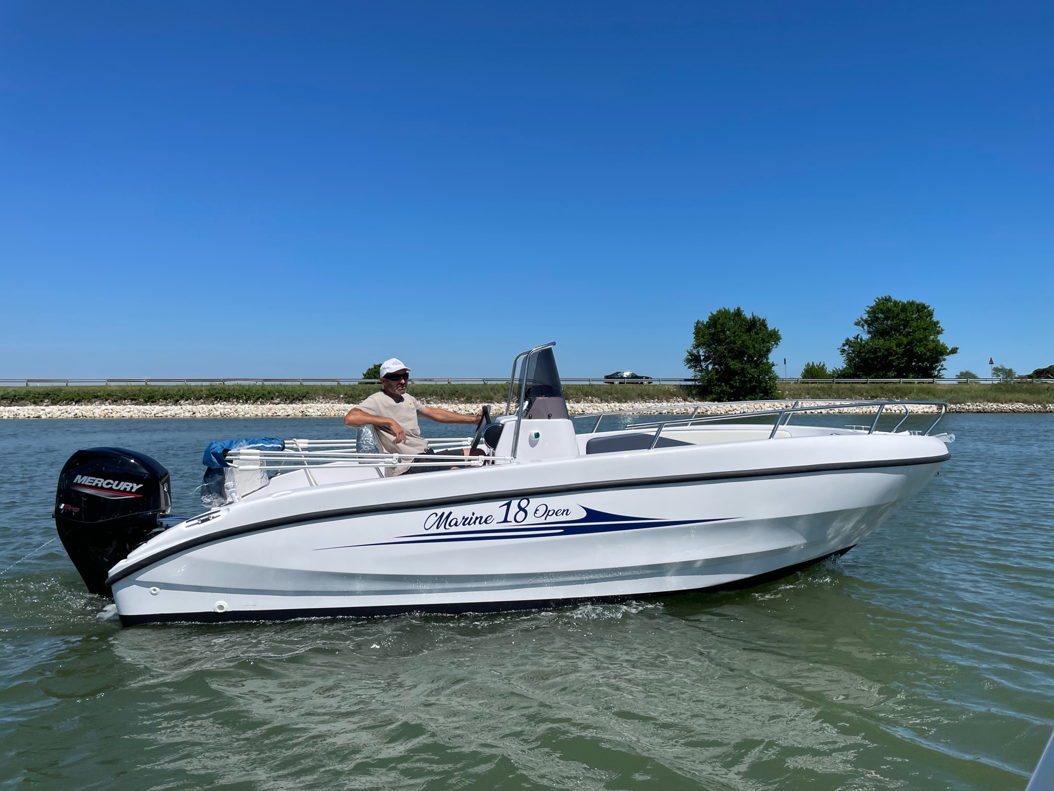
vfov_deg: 53.1
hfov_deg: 67.3
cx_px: 527
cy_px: 396
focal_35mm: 26
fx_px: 792
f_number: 1.6
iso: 32
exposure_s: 1/6897
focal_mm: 4.2
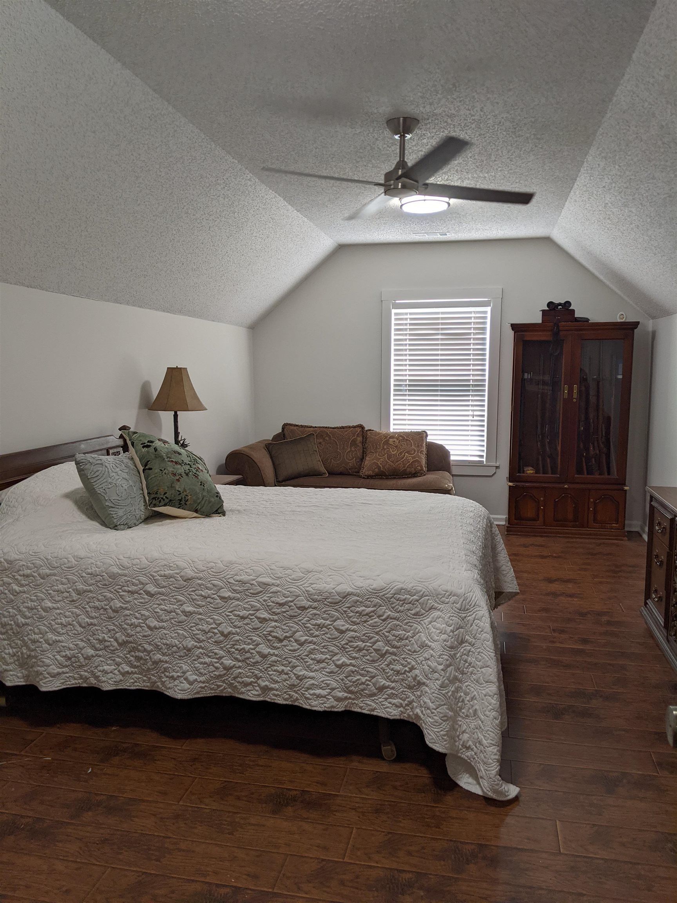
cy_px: 452
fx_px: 704
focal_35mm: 27
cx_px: 338
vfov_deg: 65.3
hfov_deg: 51.4
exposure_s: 1/120
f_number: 1.8
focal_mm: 4.44
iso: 88
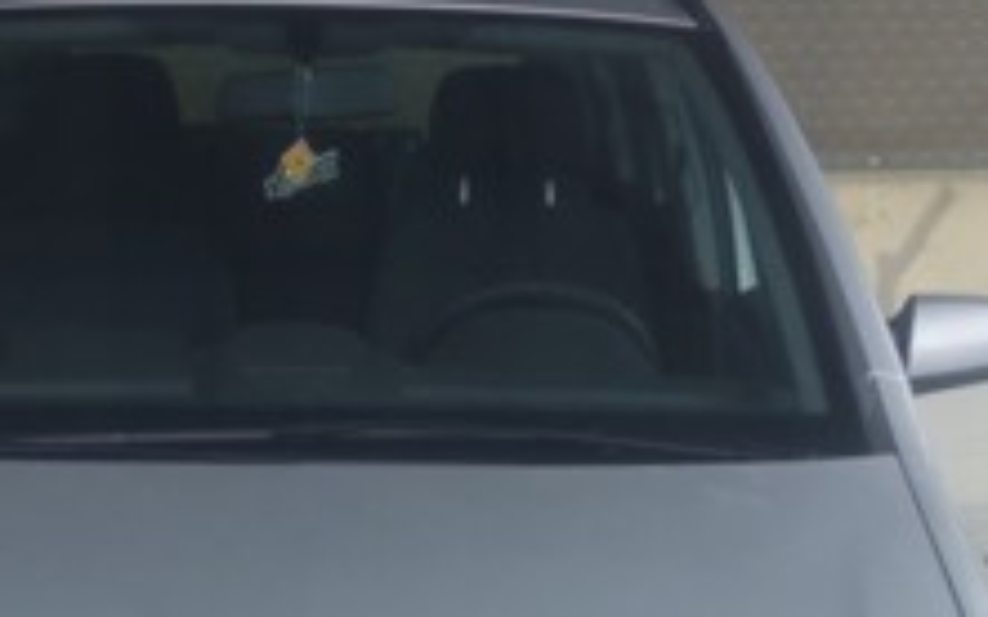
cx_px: 393
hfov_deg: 21.6
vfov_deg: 13.4
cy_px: 599
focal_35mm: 96
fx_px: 2584
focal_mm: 5.23
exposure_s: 1/100
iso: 64
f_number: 1.8
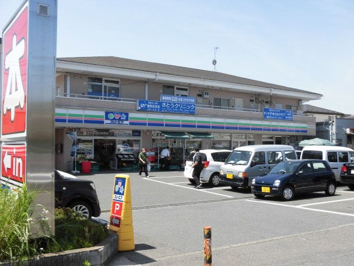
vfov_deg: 37.7
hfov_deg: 49.0
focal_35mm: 38
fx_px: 389
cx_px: 177
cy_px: 133
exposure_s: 1/800
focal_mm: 6.77
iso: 100
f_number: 3.7
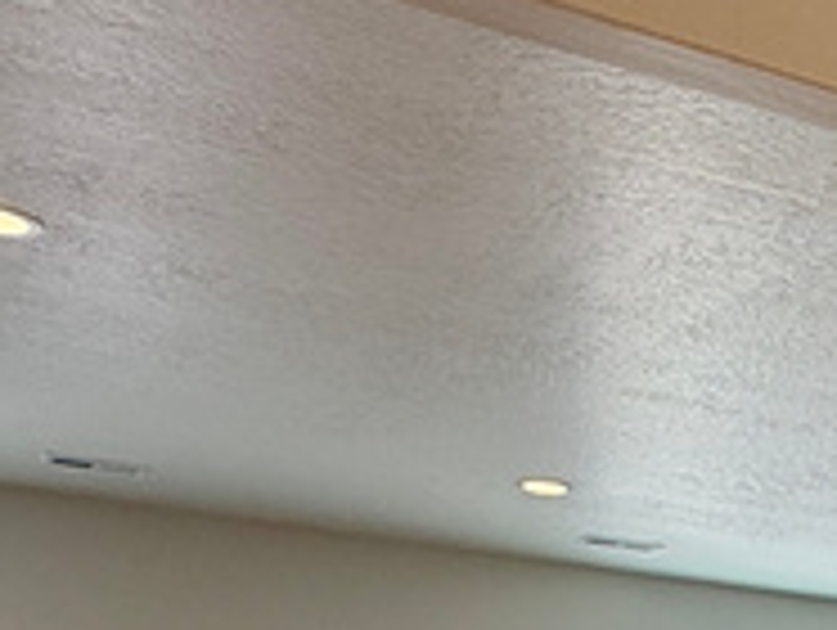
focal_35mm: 77
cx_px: 1071
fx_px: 1864
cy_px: 1040
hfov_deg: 22.7
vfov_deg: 16.8
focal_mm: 2.22
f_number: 2.2
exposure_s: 1/177
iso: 64
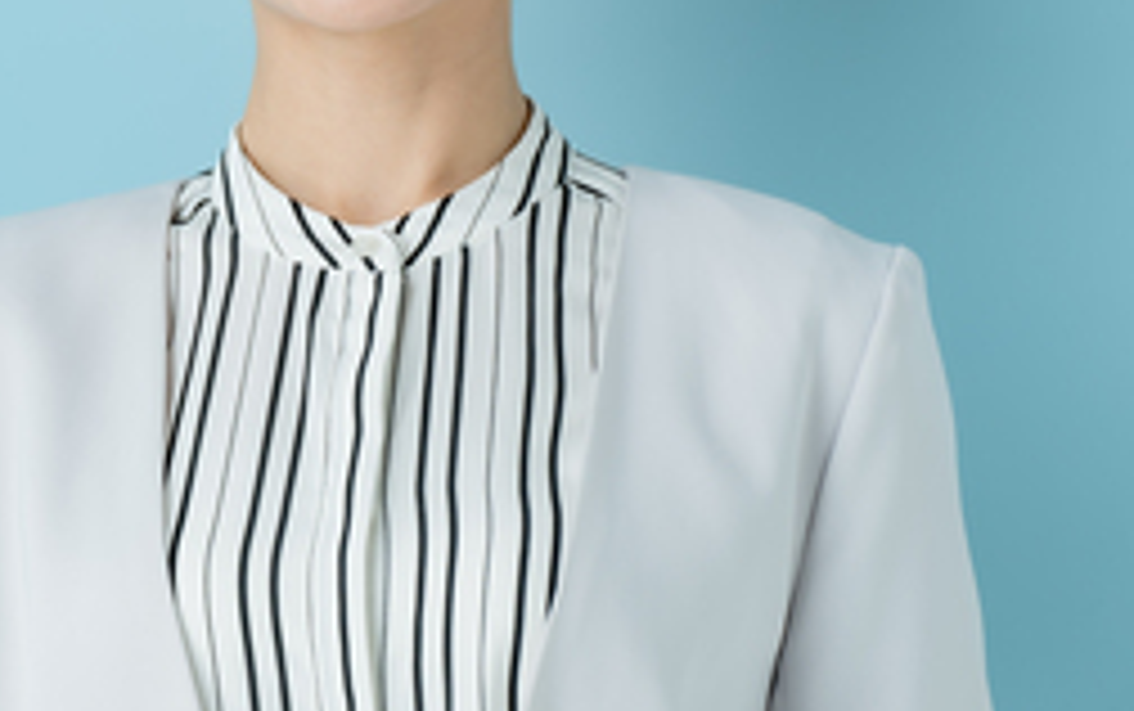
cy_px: 261
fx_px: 11754
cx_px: 238
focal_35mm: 380
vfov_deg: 3.5
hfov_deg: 5.5
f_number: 8
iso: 100
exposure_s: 1/125
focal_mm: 147
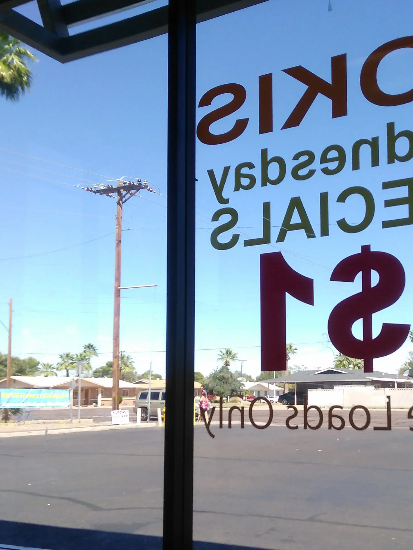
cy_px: 325
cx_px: 291
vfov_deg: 53.6
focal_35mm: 34
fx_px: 541
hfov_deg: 41.0
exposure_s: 1/466
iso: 100
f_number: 2.2
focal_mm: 3.46
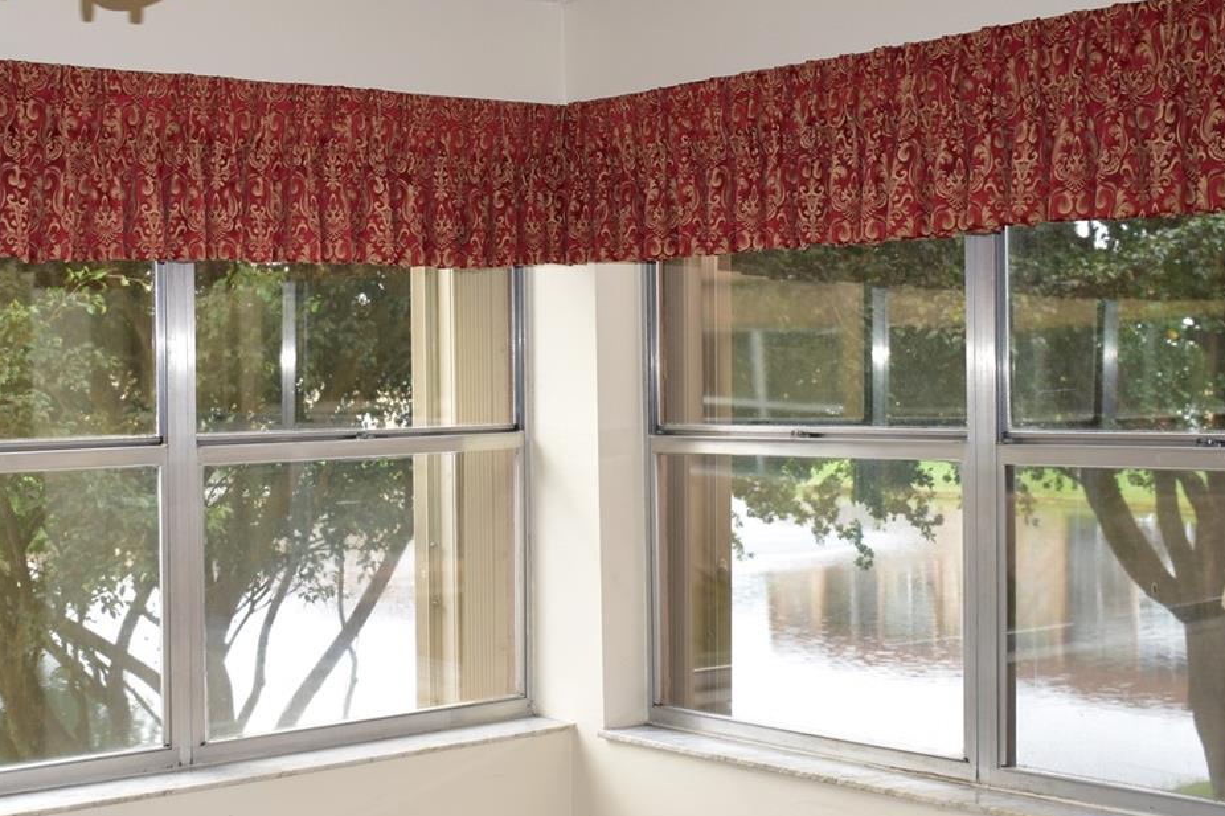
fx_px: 1939
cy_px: 377
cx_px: 419
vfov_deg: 23.8
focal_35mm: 57
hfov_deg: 34.8
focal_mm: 22
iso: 200
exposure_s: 1/60
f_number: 3.8
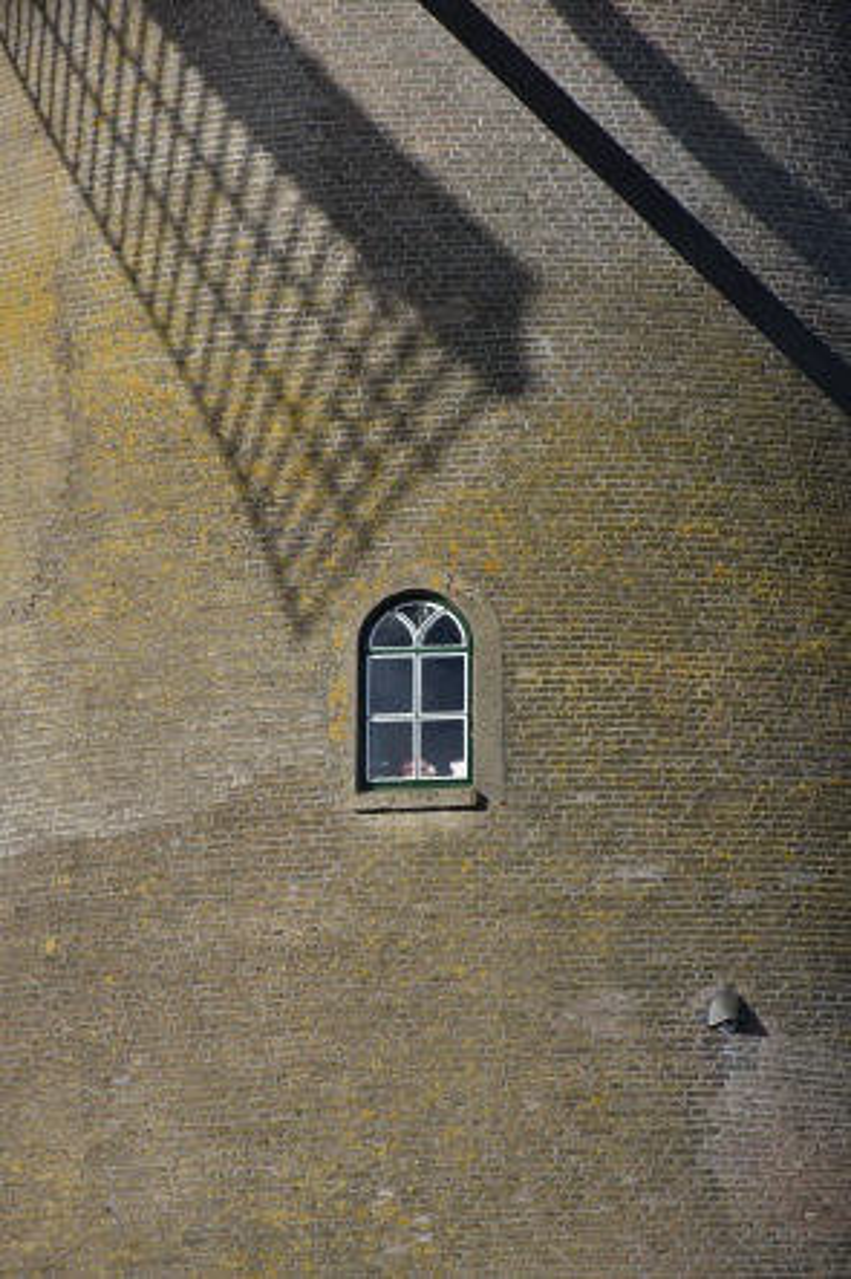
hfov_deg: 6.5
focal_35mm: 210
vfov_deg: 9.8
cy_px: 640
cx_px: 426
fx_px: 7451
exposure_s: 1/1600
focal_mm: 140
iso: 200
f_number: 8
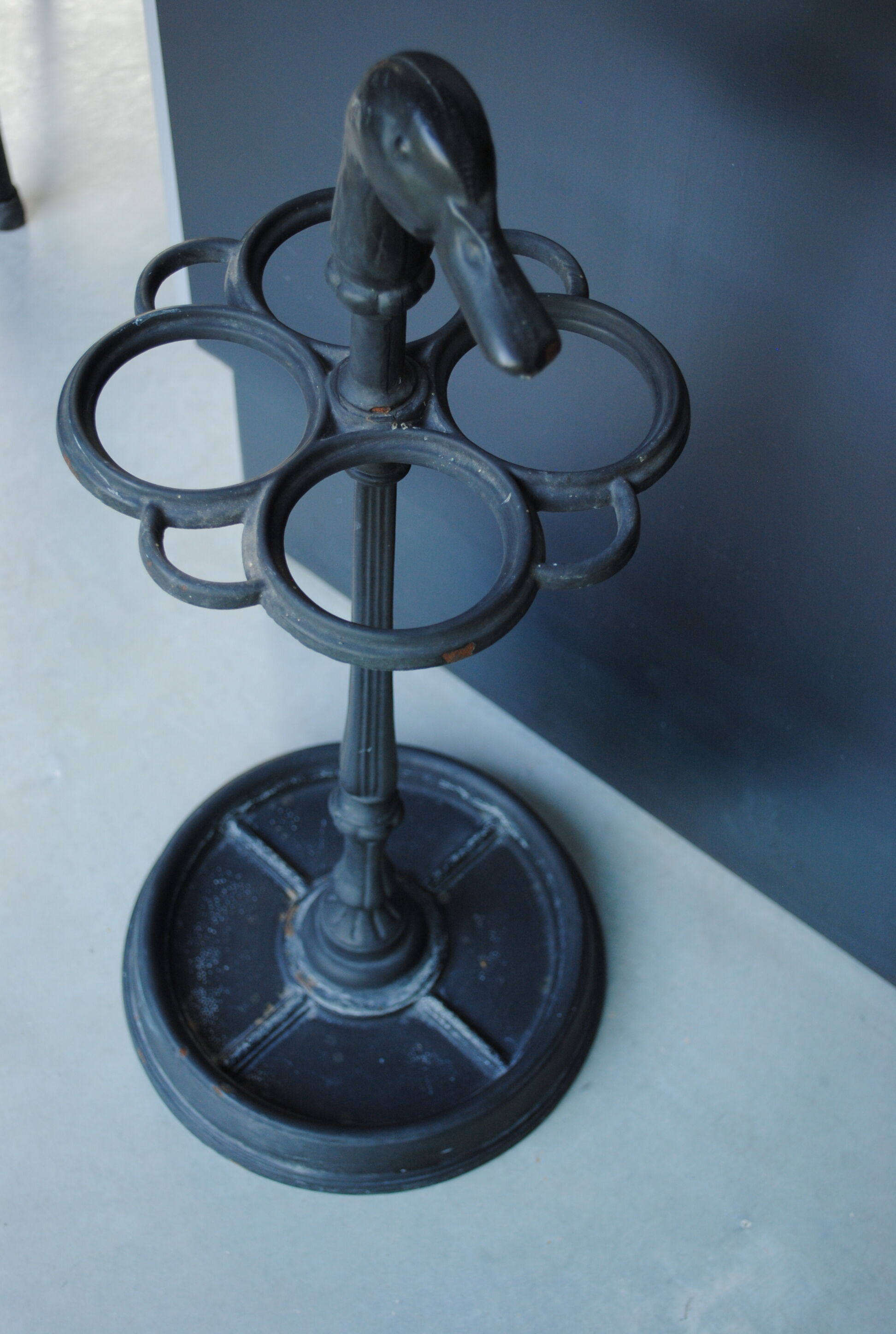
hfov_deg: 28.2
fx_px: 1783
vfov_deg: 41.0
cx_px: 448
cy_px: 667
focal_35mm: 48
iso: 320
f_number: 4.8
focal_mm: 32
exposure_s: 1/30
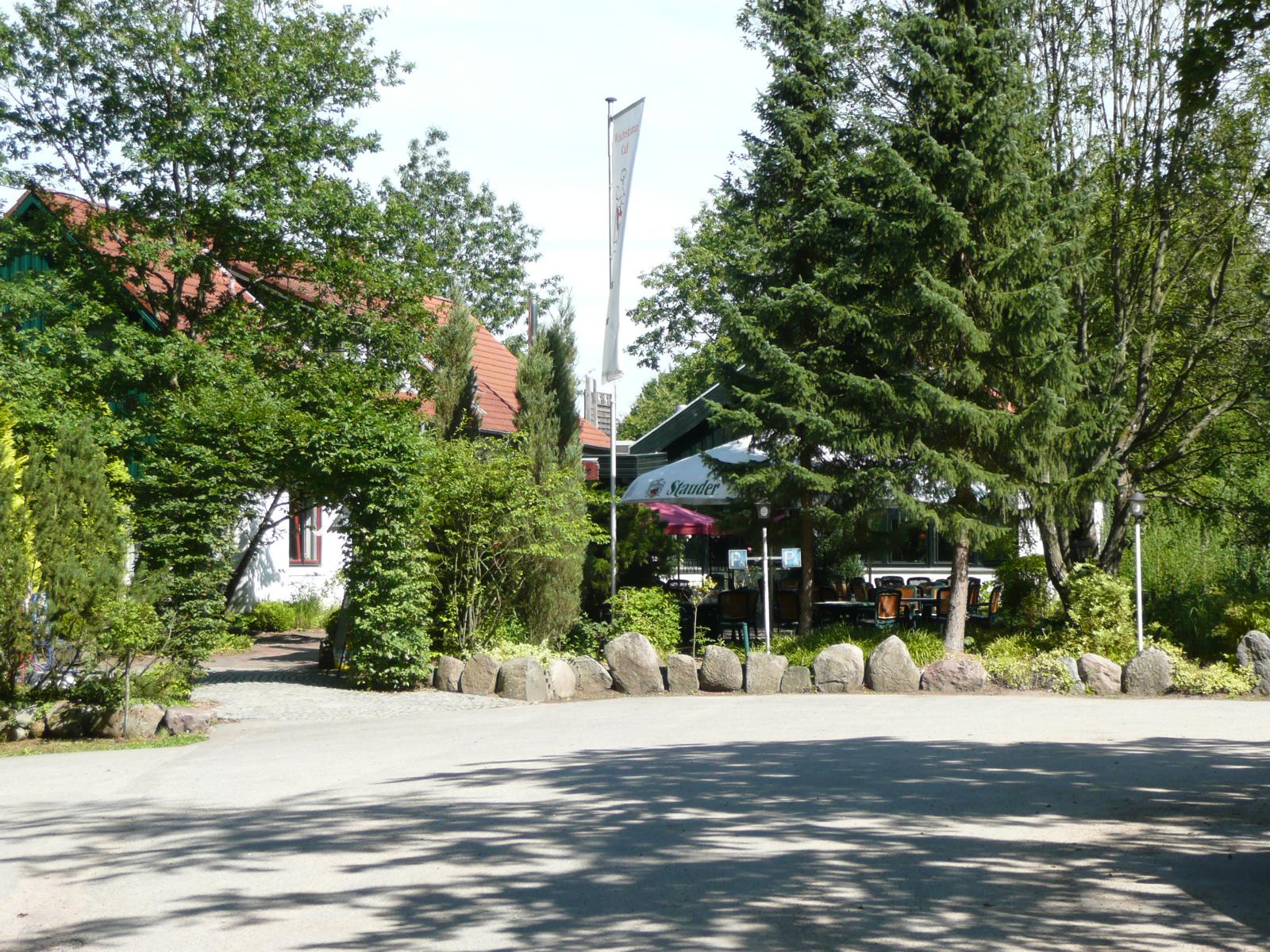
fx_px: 2458
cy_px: 476
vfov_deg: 21.9
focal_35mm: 67
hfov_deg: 29.0
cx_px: 635
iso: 100
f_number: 4.5
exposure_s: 1/250
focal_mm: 11
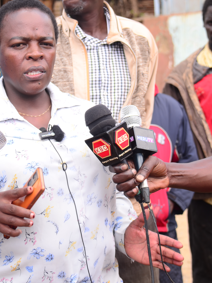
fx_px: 857
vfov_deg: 18.7
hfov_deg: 14.0
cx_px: 41
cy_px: 141
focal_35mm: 105
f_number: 5.3
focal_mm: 48
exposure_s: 1/100
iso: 100
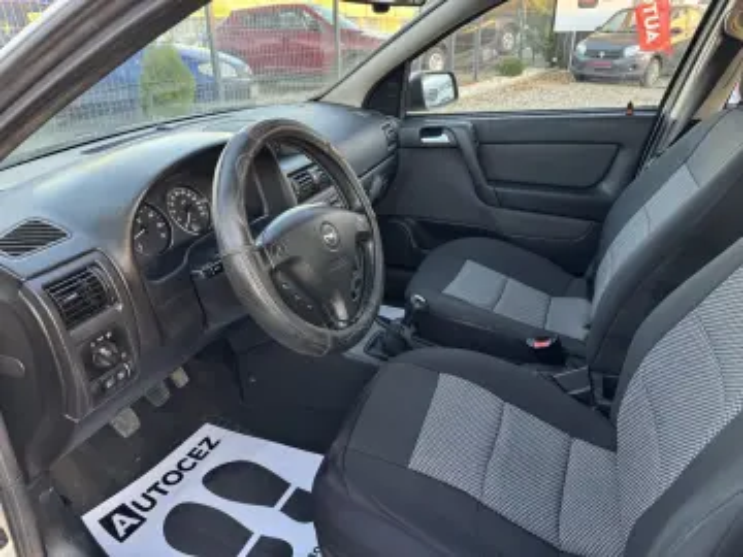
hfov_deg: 71.6
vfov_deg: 56.8
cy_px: 278
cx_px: 372
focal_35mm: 24
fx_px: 515
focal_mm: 6.76
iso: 200
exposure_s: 1/99
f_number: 1.78
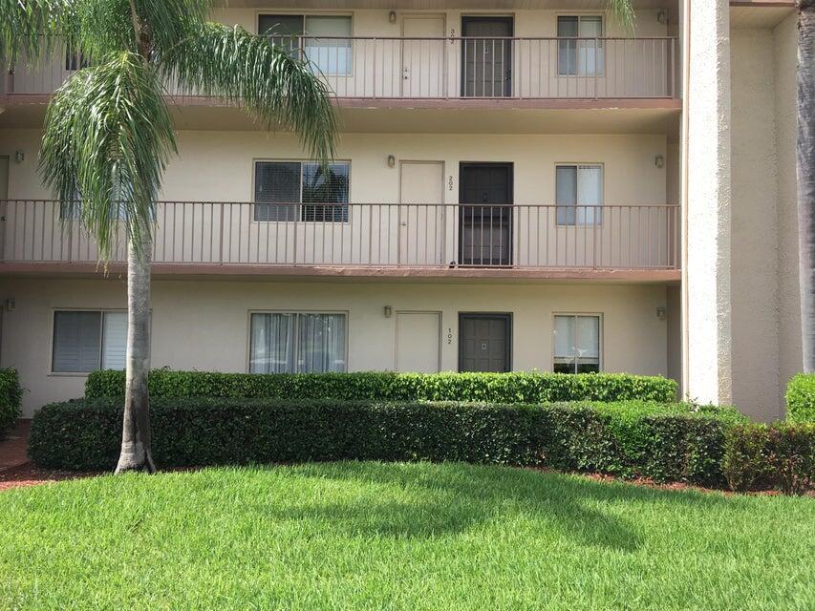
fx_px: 683
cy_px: 306
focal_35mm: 29
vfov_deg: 48.2
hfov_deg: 61.7
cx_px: 408
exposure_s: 1/657
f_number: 2.2
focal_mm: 4.15
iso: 25
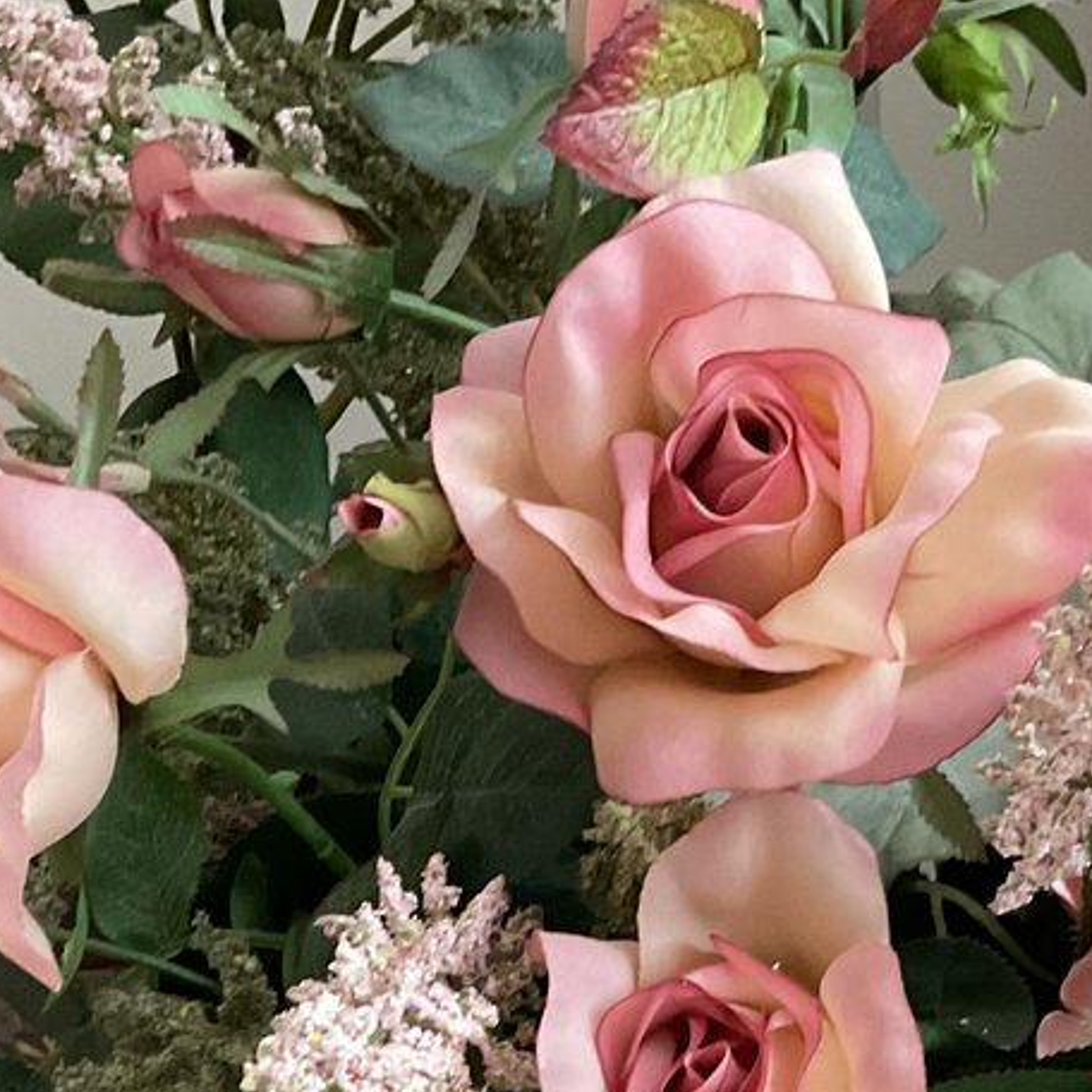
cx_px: 724
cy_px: 1242
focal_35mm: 85
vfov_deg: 19.4
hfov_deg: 20.3
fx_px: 3034
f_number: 1.8
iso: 250
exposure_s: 1/60
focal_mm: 3
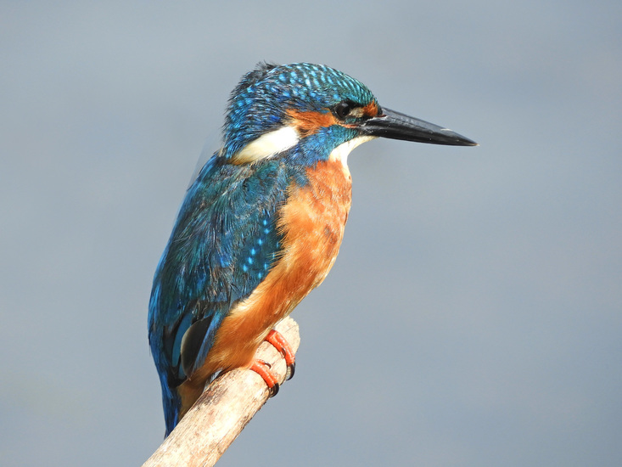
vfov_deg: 1.7
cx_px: 311
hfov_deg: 2.2
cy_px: 234
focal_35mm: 900
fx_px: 16174
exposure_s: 1/320
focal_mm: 161.2
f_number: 5.6
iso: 100
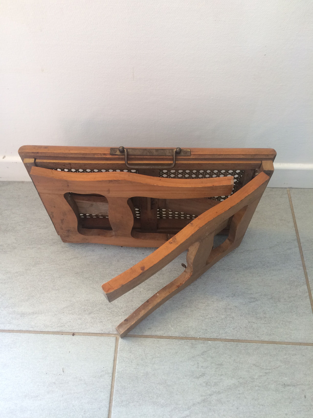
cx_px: 156
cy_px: 209
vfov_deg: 61.7
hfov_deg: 48.2
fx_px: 350
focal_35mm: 29
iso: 50
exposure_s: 1/33
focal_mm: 4.15
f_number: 2.2
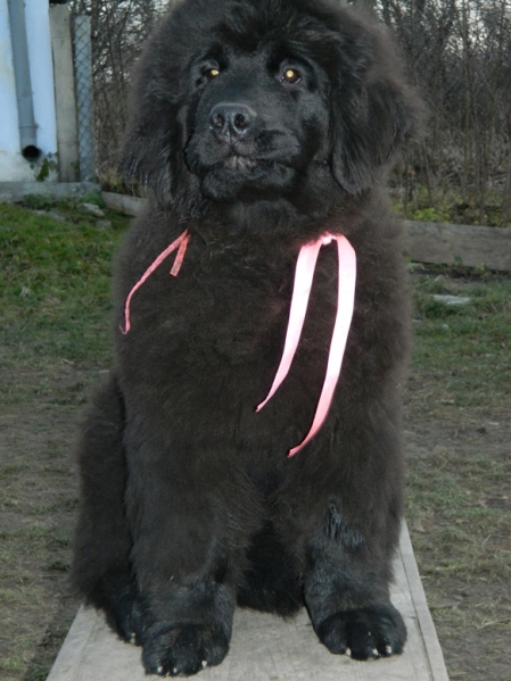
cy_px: 340
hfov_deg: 21.0
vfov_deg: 27.8
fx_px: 1378
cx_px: 256
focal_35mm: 70
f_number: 4
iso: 250
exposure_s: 1/50
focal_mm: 12.6
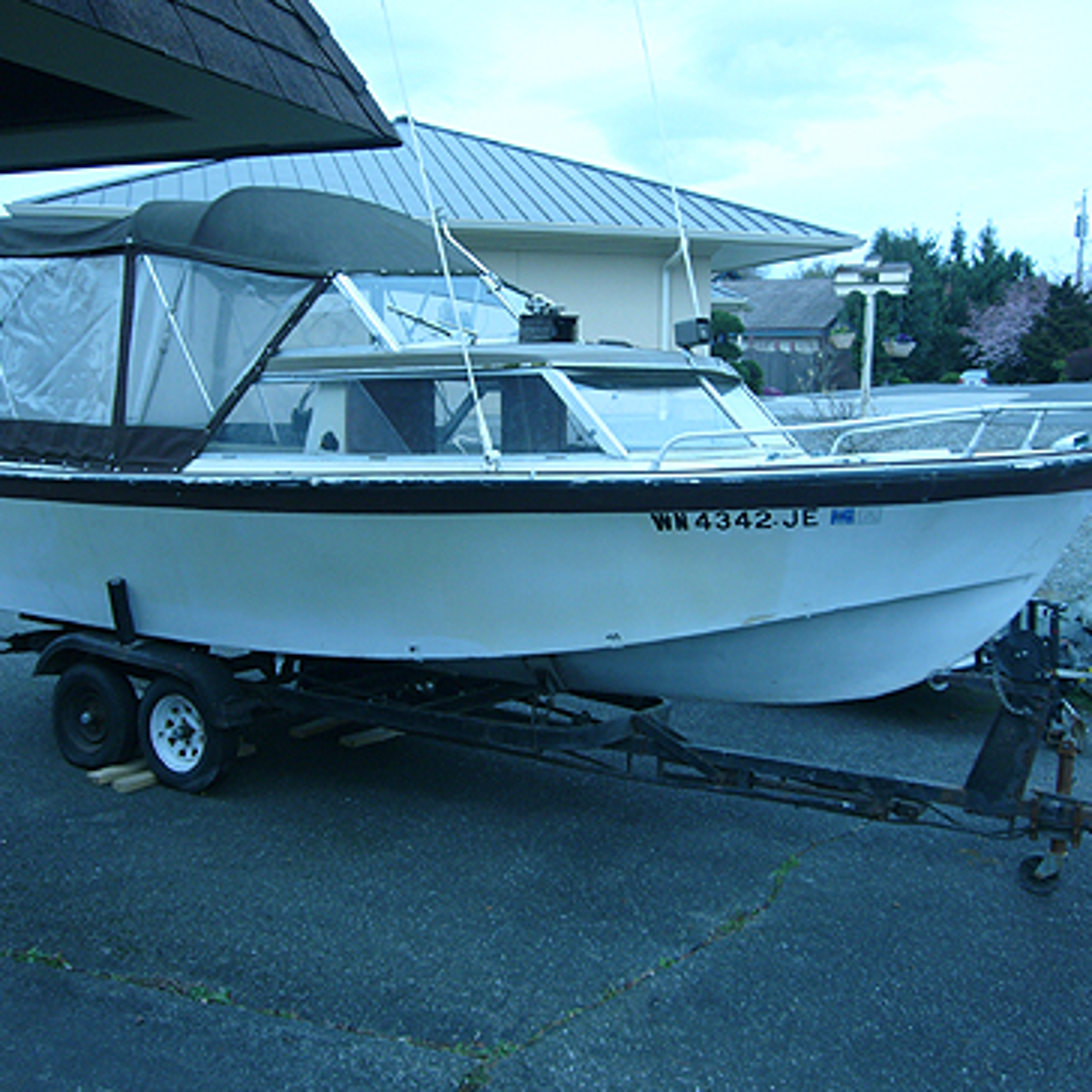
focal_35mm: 34
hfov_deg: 48.4
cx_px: 555
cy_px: 550
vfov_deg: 48.5
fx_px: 1213
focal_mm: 4.6
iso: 80
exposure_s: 1/160
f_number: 5.6
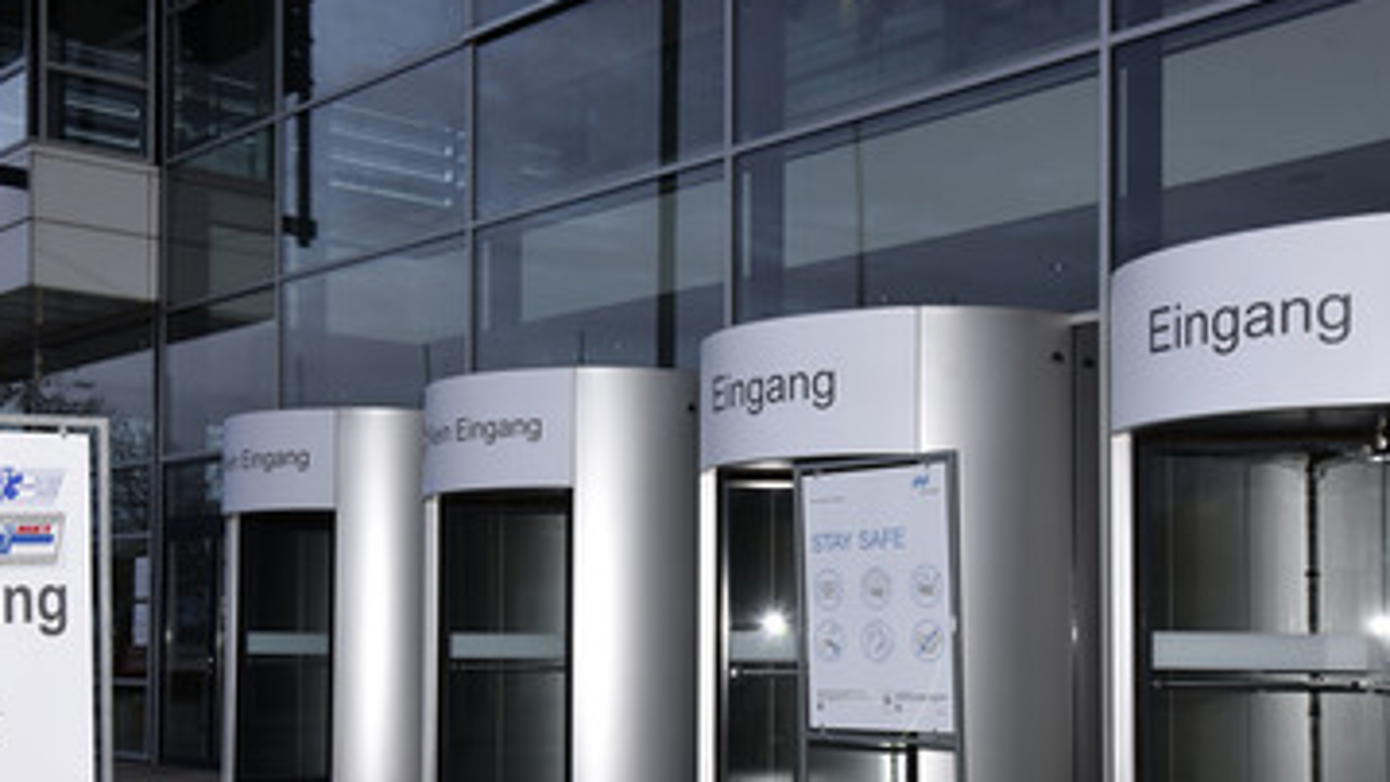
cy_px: 557
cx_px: 606
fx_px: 1843
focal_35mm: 50
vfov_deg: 23.8
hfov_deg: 41.2
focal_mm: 38
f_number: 6.3
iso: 1250
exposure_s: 1/160
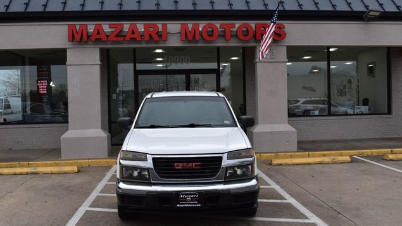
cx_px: 202
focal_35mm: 38
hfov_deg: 52.8
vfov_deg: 31.2
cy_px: 112
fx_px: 405
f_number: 10
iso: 400
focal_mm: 24
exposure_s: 1/160
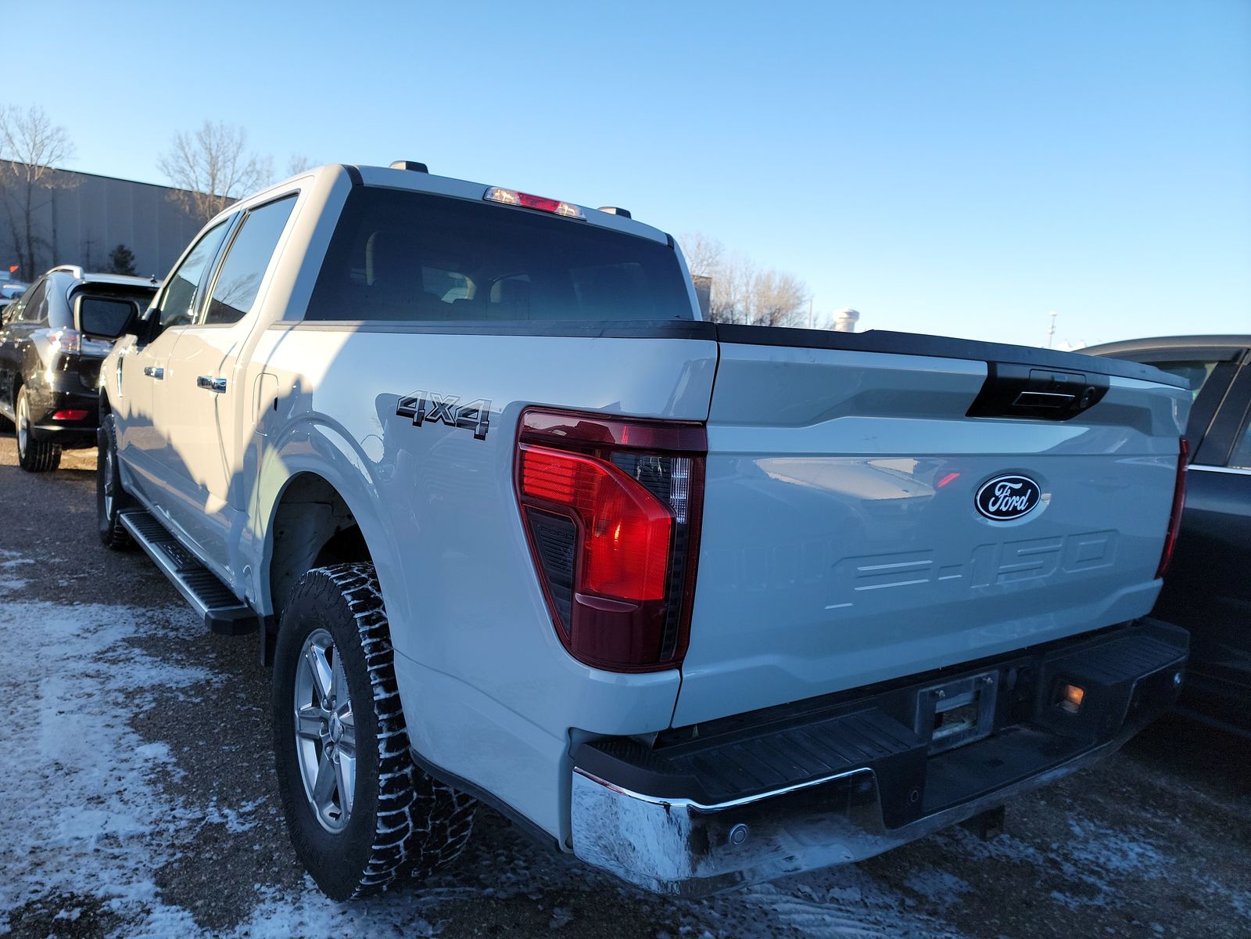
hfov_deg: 71.6
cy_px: 470
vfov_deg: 56.8
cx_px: 626
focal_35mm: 24
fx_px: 867
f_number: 1.8
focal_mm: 6.7
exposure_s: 1/320
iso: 50
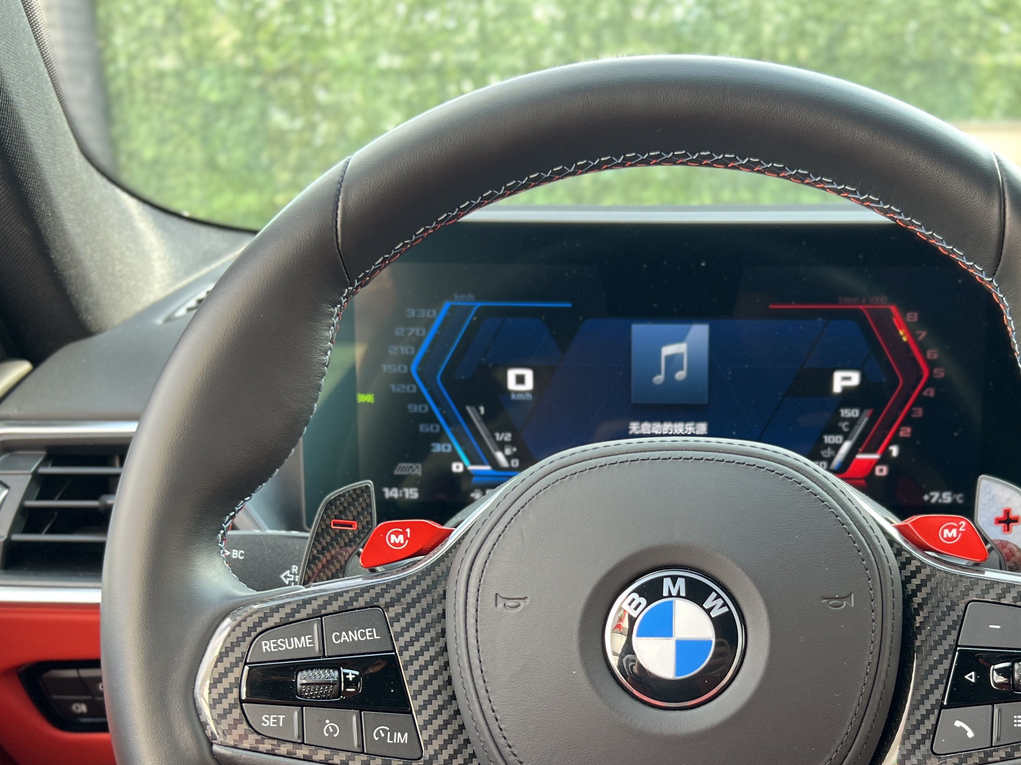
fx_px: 1298
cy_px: 640
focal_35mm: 44
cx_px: 661
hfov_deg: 42.5
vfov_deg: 31.8
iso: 64
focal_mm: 5.7
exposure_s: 1/121
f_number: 1.5
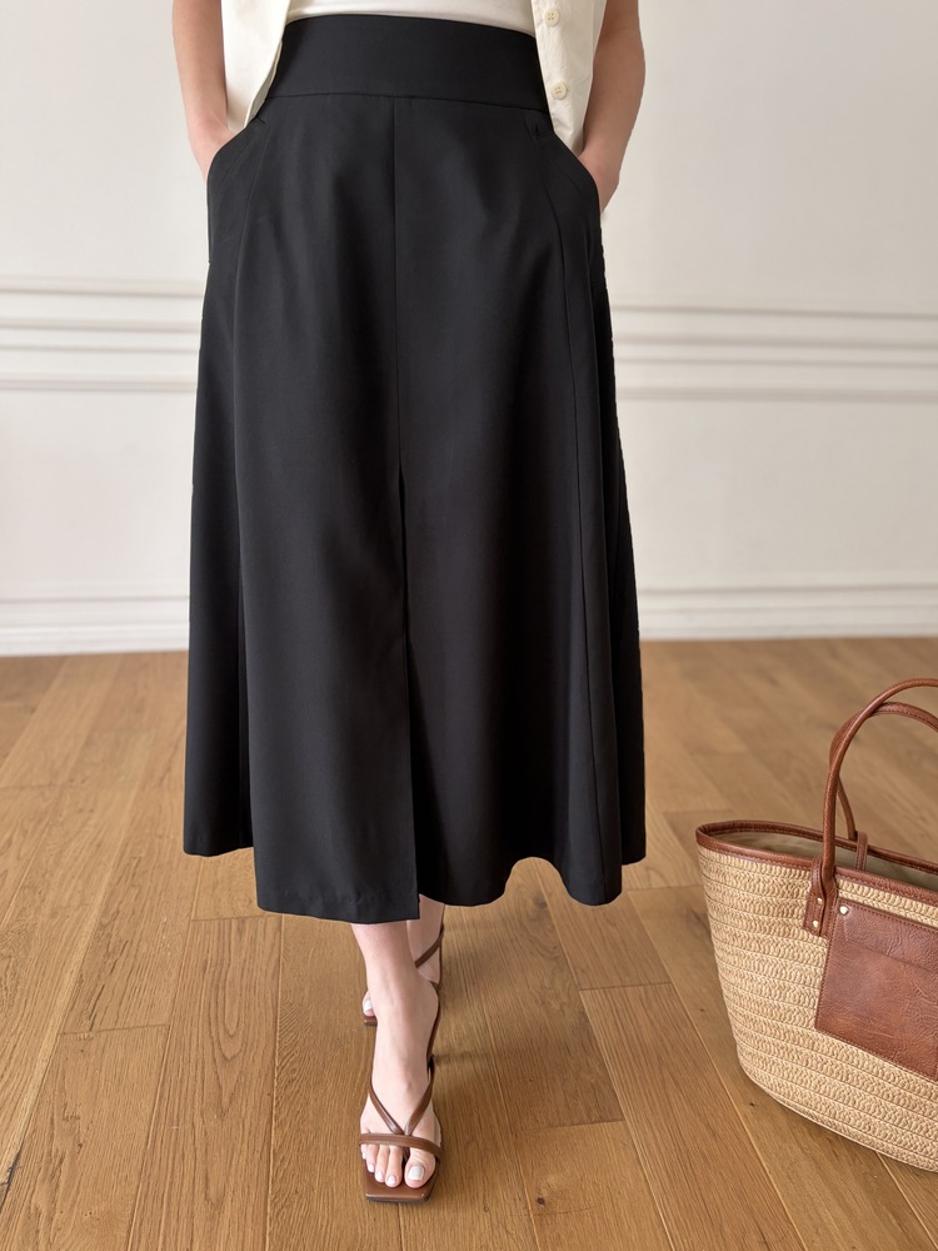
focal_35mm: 26
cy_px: 626
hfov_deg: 53.1
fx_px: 939
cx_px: 469
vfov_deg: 67.3
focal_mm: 5.96
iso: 125
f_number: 1.6
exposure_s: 1/64
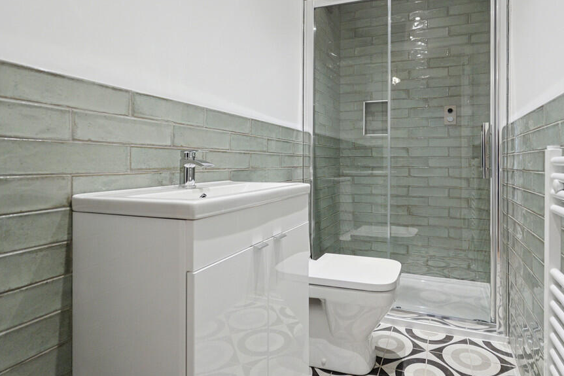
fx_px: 307
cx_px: 334
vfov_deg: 62.8
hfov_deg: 84.3
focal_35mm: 20
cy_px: 166
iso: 800
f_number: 4
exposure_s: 1/60
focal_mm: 11
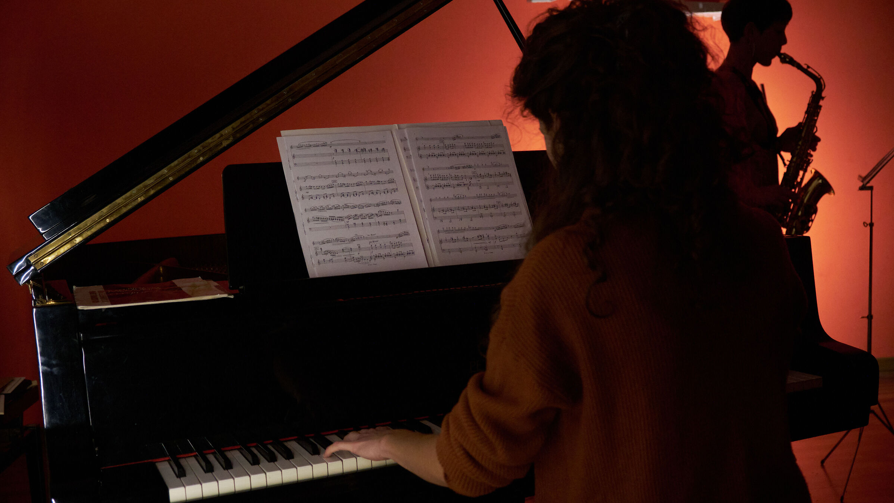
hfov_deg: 50.5
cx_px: 446
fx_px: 948
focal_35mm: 40
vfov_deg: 29.7
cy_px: 285
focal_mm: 25.4
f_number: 3.2
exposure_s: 1/250
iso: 5000
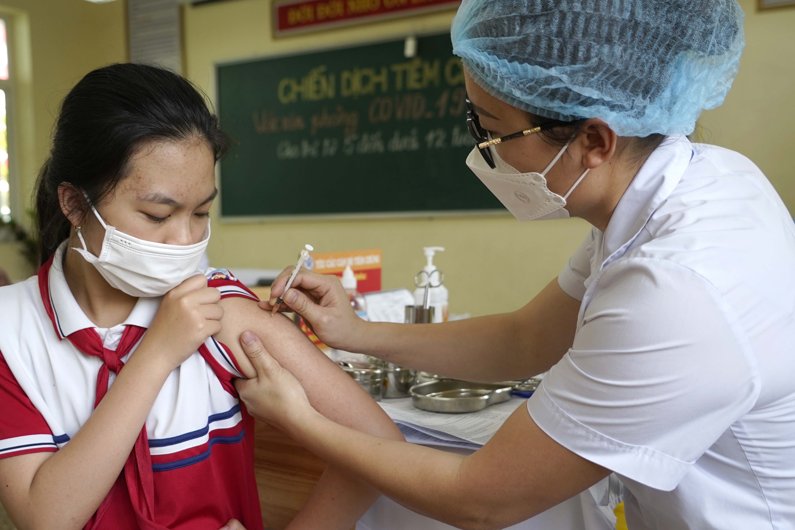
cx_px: 384
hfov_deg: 50.7
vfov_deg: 35.0
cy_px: 286
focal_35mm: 38
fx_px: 839
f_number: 4
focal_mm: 30
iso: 400
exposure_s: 1/160
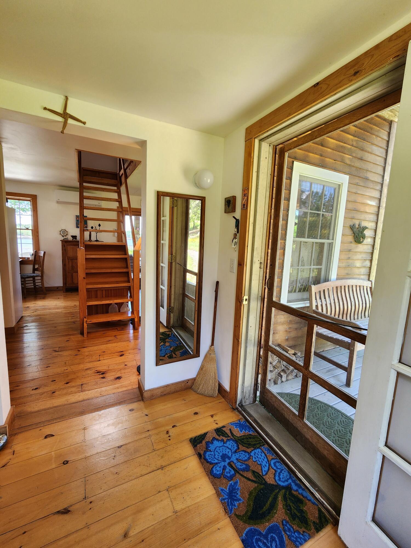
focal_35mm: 13
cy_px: 274
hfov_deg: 89.9
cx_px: 206
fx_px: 206
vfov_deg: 106.2
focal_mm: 2.2
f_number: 2.2
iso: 100
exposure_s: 1/60.2
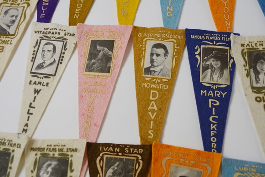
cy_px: 88
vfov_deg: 38.9
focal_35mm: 34
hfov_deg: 55.8
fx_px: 250
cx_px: 134
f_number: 6.3
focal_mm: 22
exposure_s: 1/160
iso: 200
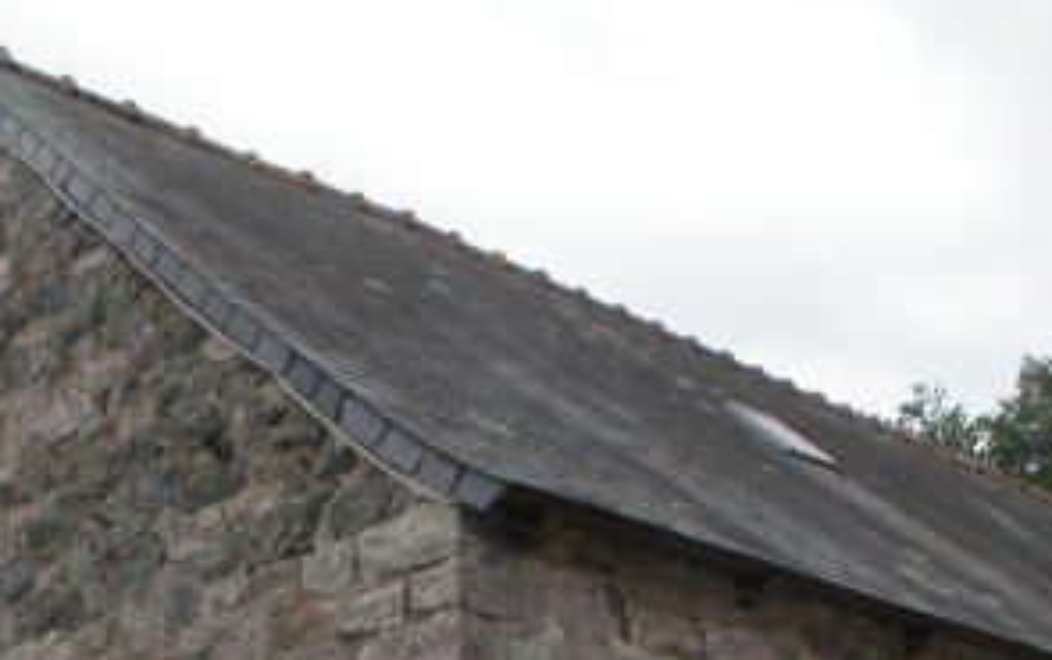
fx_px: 2669
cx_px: 496
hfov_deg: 22.3
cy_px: 903
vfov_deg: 13.5
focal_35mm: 93
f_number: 6
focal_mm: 7.85
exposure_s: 1/228
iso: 100
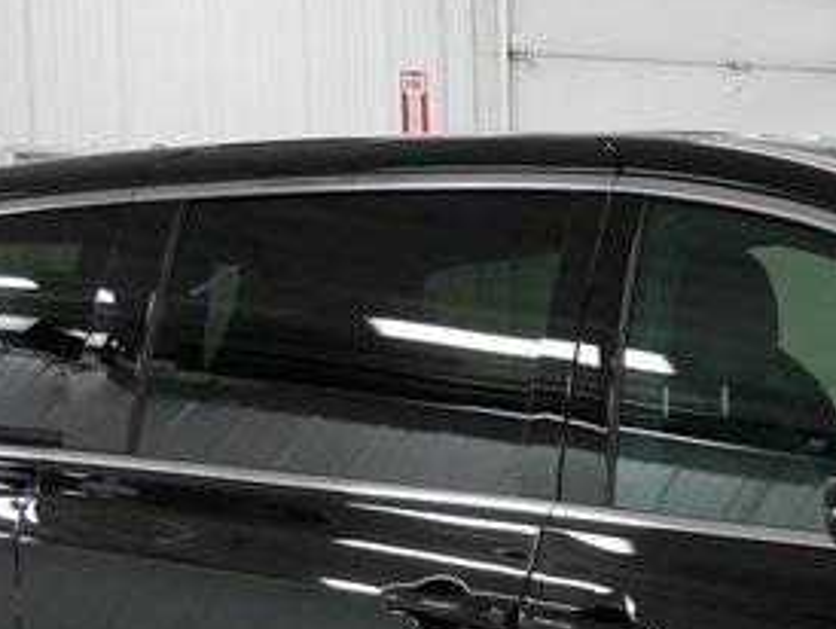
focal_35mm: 127
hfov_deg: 14.9
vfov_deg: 11.5
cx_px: 1059
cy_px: 718
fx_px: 3070
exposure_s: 1/60
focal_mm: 17
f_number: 3.8
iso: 500
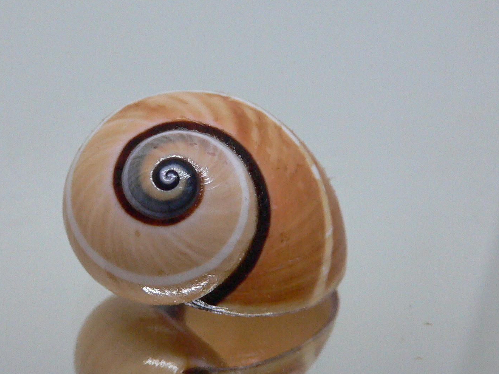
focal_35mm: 50
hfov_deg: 38.0
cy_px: 246
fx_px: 721
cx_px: 191
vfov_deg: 28.9
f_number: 2.8
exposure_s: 1/50
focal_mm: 4.6
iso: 200
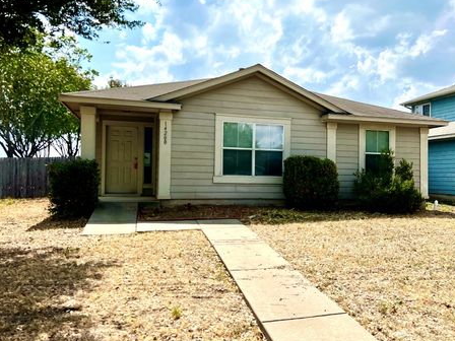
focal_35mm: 29
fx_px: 381
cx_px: 235
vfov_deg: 48.2
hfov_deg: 61.6
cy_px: 162
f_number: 1.5
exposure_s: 1/11364
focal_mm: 5.7
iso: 50
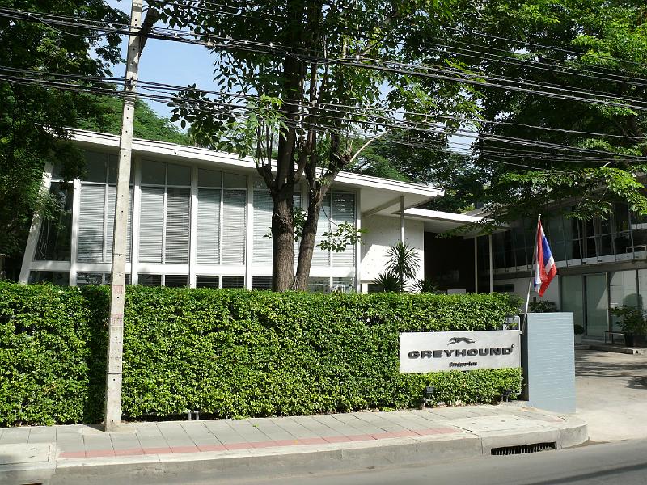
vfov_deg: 40.7
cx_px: 324
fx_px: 654
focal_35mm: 35
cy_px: 242
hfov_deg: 52.6
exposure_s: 1/320
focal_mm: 7.4
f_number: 5.6
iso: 100
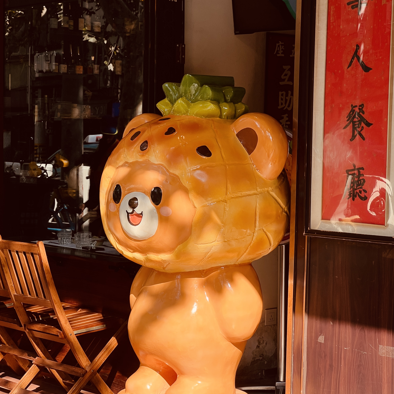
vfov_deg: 19.1
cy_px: 225
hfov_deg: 19.1
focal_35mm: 91
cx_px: 197
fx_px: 1172
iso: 32
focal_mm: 9
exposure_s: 1/174
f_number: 2.8
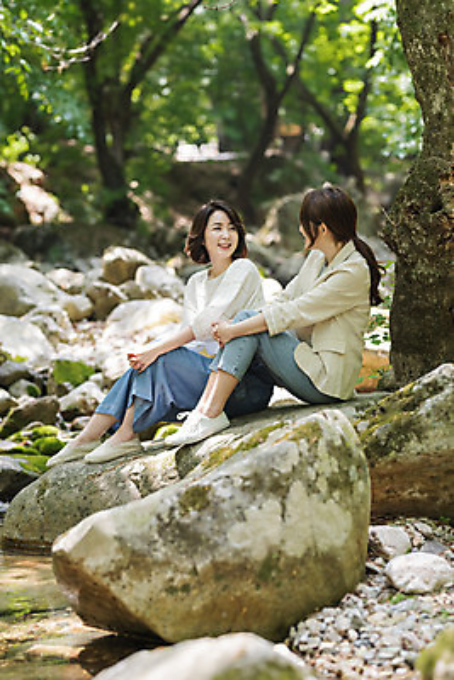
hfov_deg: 16.1
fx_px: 1606
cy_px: 340
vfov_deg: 23.9
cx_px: 227
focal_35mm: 85
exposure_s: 1/320
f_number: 2.5
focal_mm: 85
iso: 320
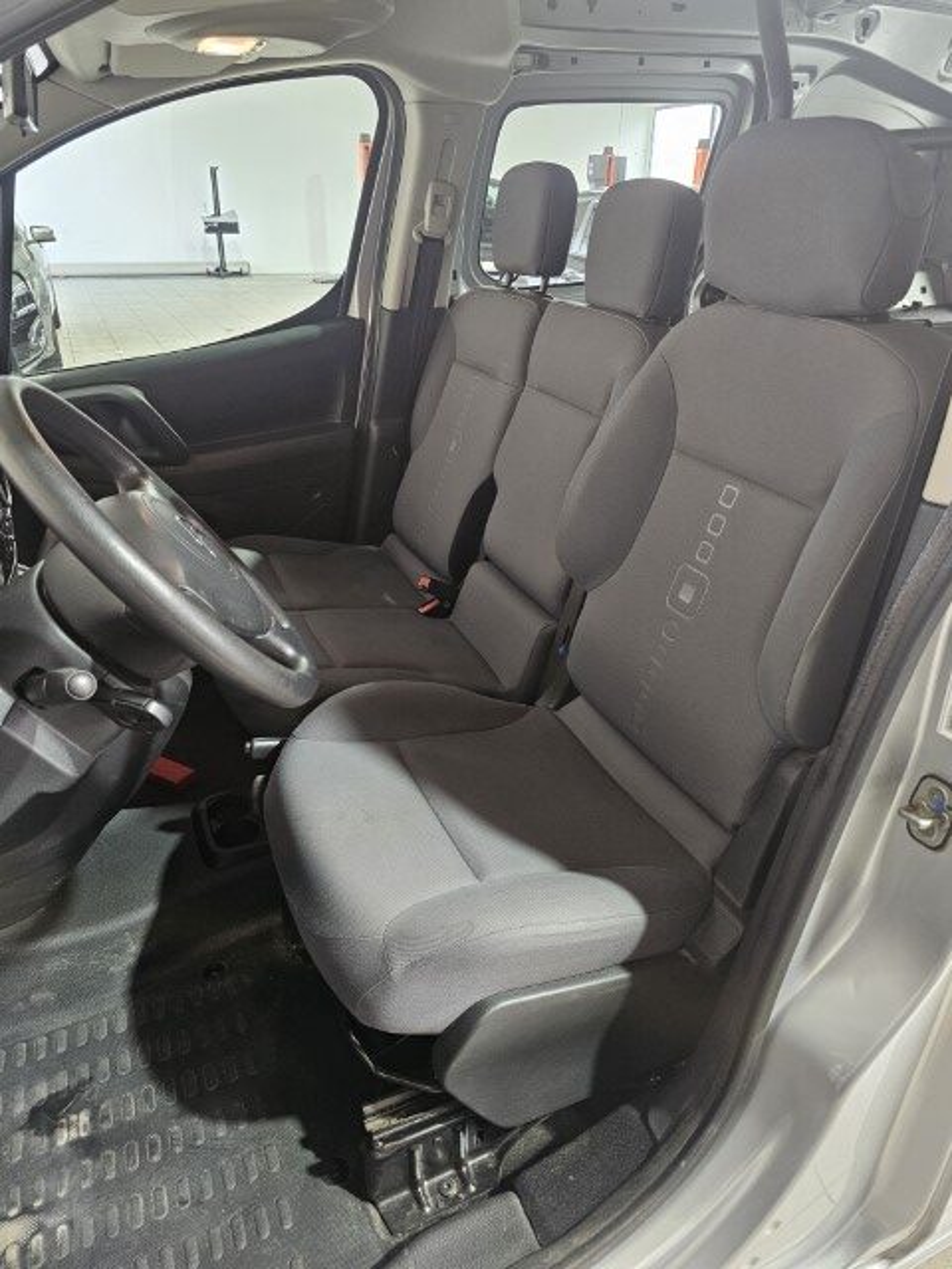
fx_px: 843
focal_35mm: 23
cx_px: 476
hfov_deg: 58.9
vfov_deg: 73.9
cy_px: 634
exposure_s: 1/100
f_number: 1.7
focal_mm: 6.3
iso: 640
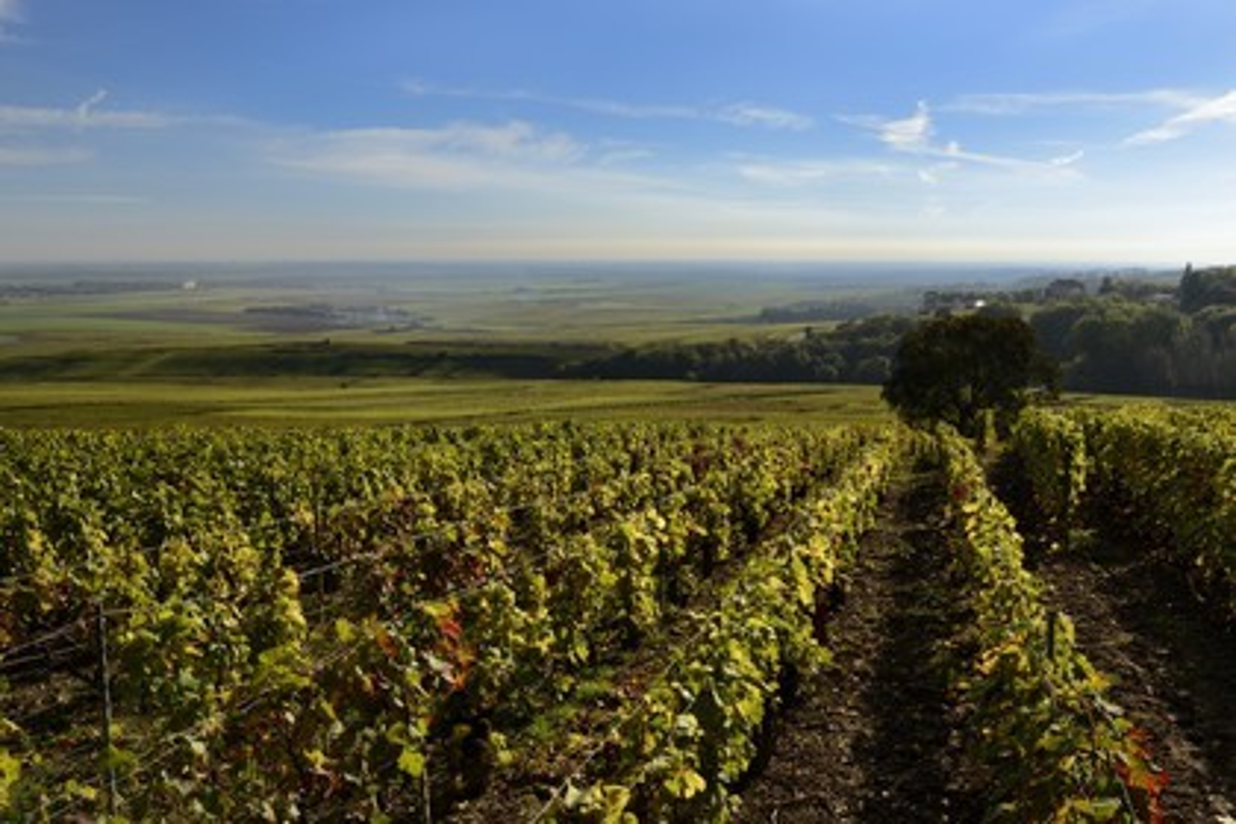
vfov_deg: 45.0
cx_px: 618
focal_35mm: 29
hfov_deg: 63.7
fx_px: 996
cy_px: 412
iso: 200
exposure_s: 1/200
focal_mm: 29
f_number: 18
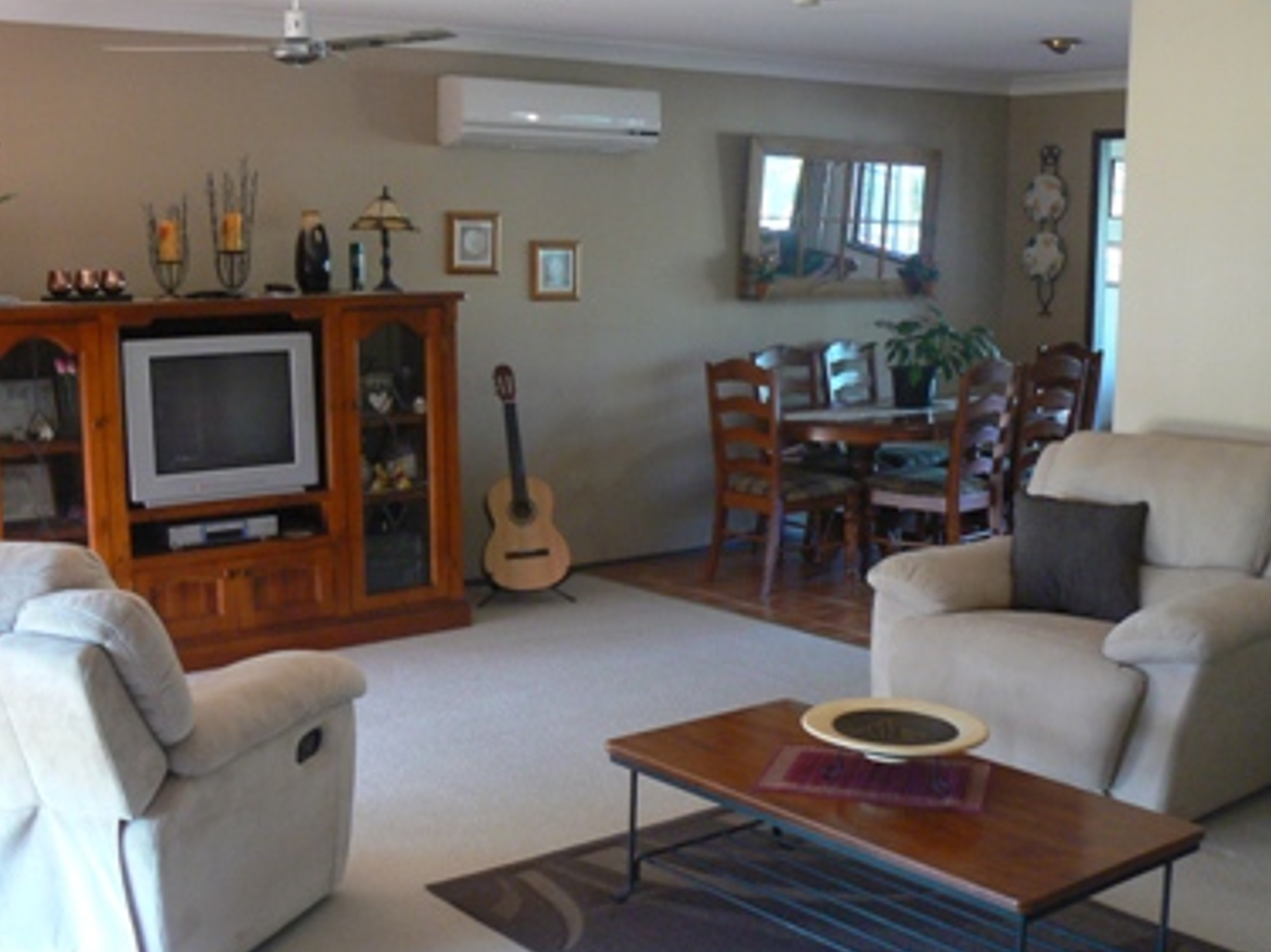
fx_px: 1578
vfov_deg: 33.5
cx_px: 573
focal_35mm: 43
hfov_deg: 43.8
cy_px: 529
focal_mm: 6
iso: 200
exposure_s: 1/15
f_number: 2.8
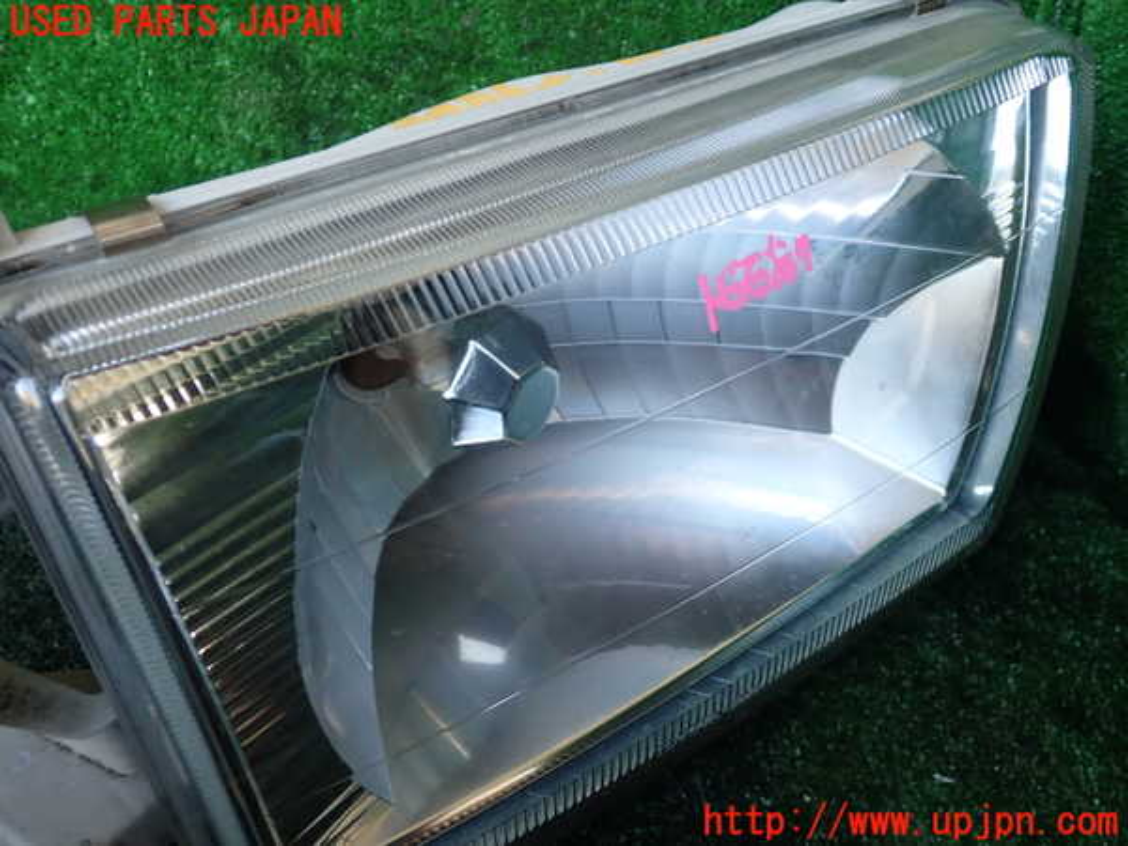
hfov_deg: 60.0
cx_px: 564
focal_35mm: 30
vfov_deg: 46.8
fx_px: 978
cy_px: 423
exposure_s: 1/60
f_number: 2.3
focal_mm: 5.4
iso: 160
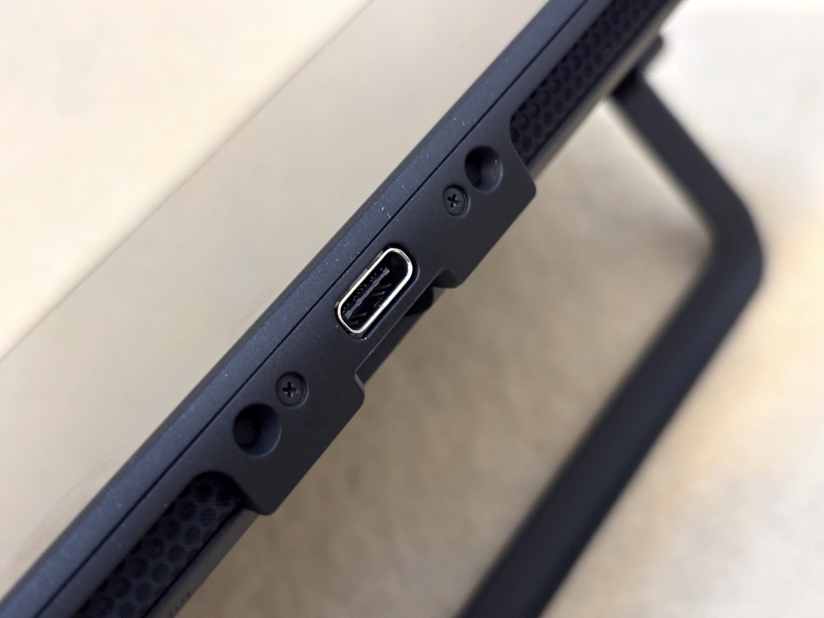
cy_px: 309
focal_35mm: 52
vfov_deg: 28.0
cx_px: 412
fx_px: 1238
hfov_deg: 36.8
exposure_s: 1/33
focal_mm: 5.96
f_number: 1.6
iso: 125
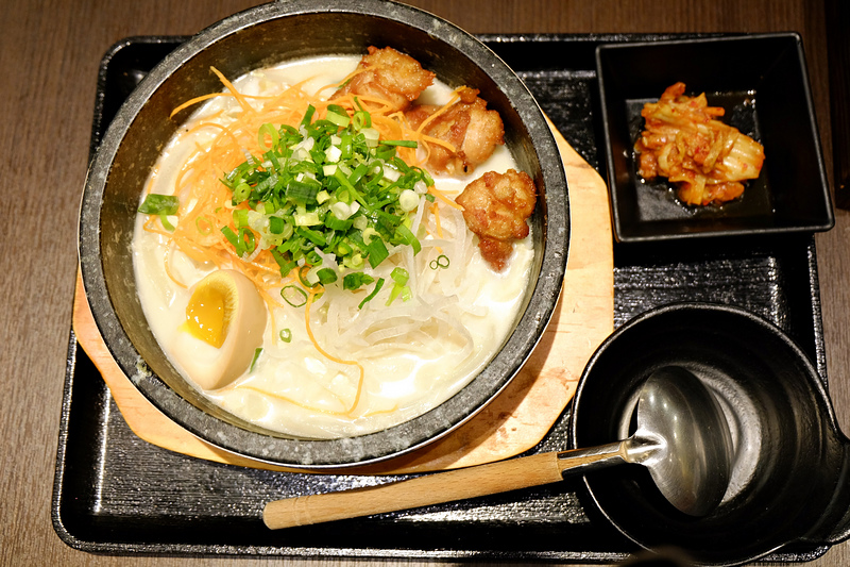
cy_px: 284
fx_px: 897
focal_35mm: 38
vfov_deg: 35.0
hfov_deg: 50.7
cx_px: 425
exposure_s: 1/20
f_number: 4.5
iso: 800
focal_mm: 25.6
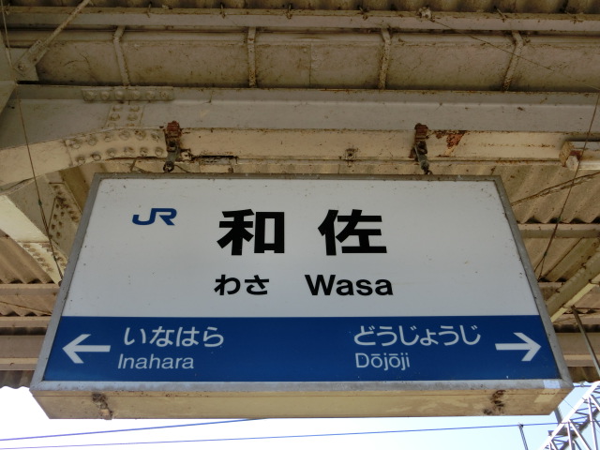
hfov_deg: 54.0
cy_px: 225
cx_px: 300
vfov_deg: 41.8
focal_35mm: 34
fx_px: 589
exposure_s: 1/320
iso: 80
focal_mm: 6
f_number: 3.9
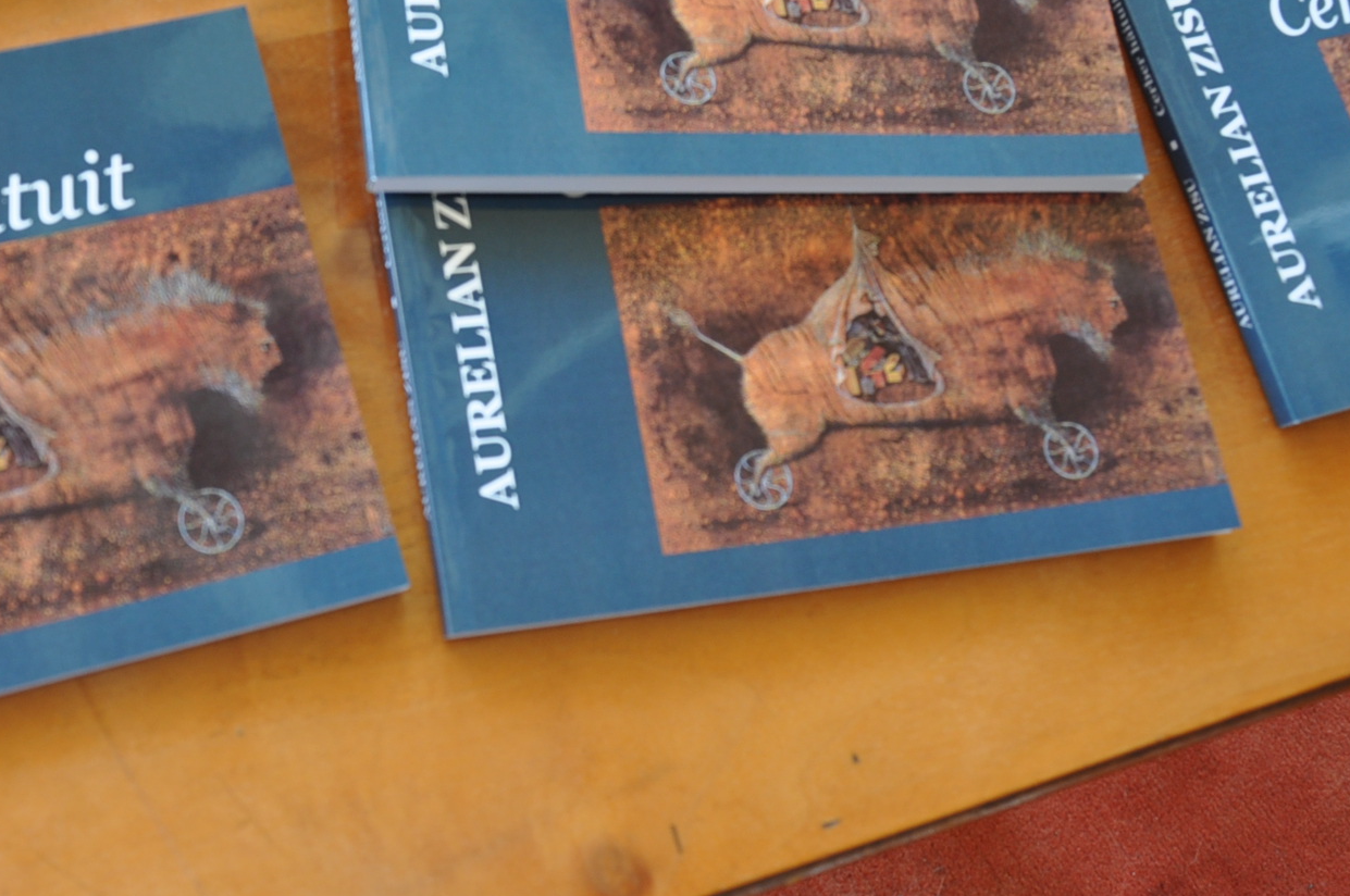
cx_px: 300
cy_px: 176
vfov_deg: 23.4
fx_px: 2135
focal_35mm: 57
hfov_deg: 34.2
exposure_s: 1/30
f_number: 5.6
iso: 320
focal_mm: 22
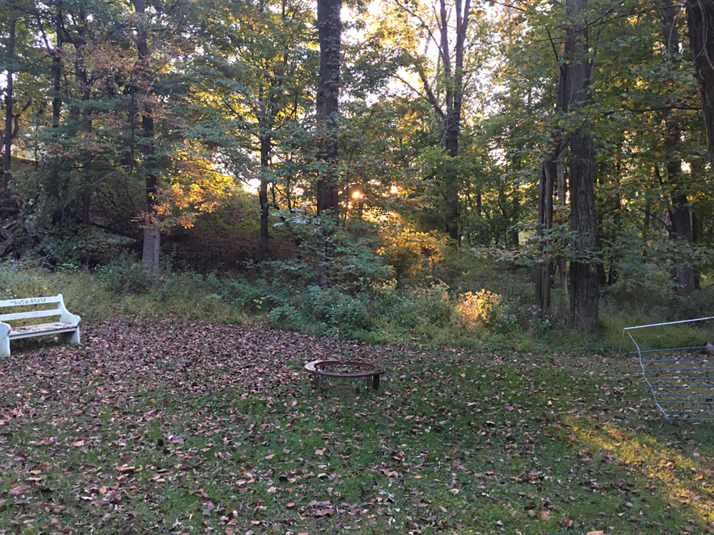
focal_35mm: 29
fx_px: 598
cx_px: 357
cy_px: 268
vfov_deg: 48.2
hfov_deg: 61.7
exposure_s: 1/15
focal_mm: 4.15
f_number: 2.2
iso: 80
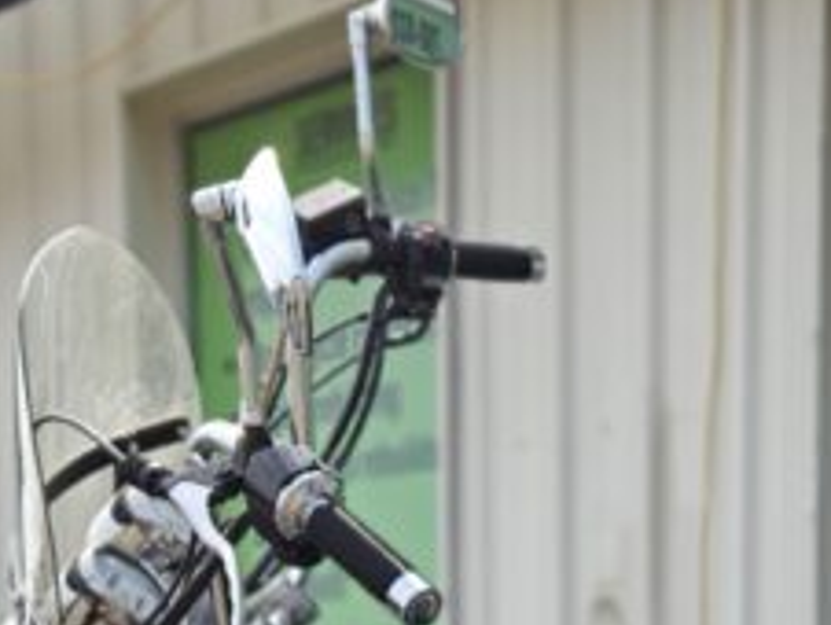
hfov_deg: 24.0
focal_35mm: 78
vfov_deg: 16.5
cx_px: 816
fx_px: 1874
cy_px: 1044
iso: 25
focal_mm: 5.4
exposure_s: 1/697
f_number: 1.8
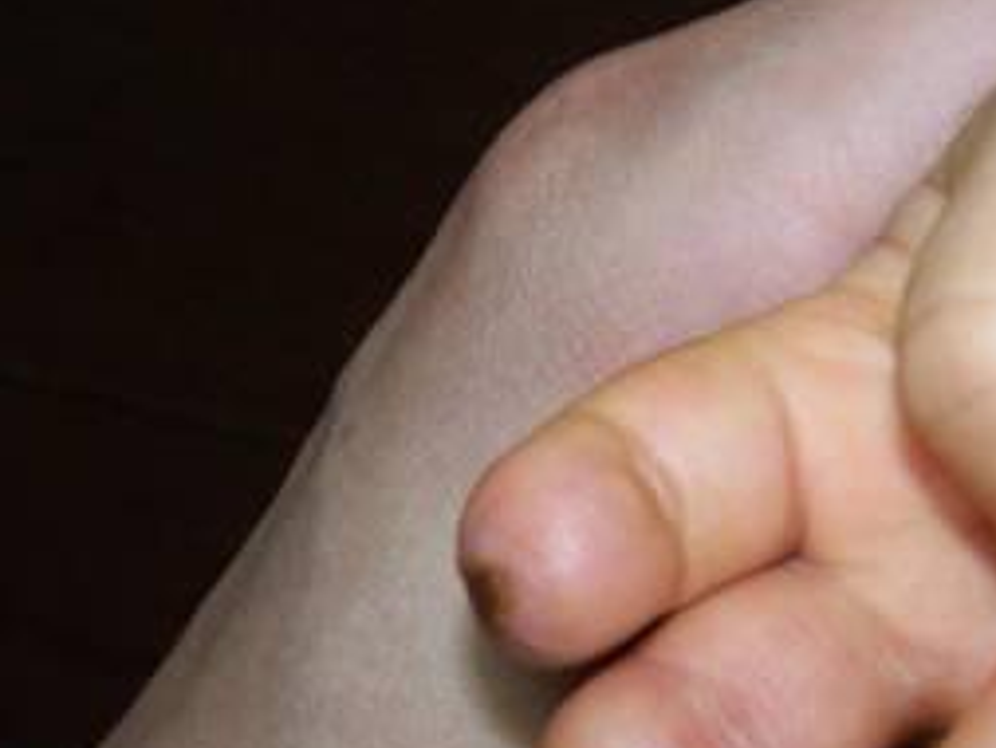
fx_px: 2591
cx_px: 831
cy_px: 681
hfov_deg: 21.4
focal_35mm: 90
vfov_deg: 16.2
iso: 140
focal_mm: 6.3
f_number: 2.8
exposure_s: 1/60
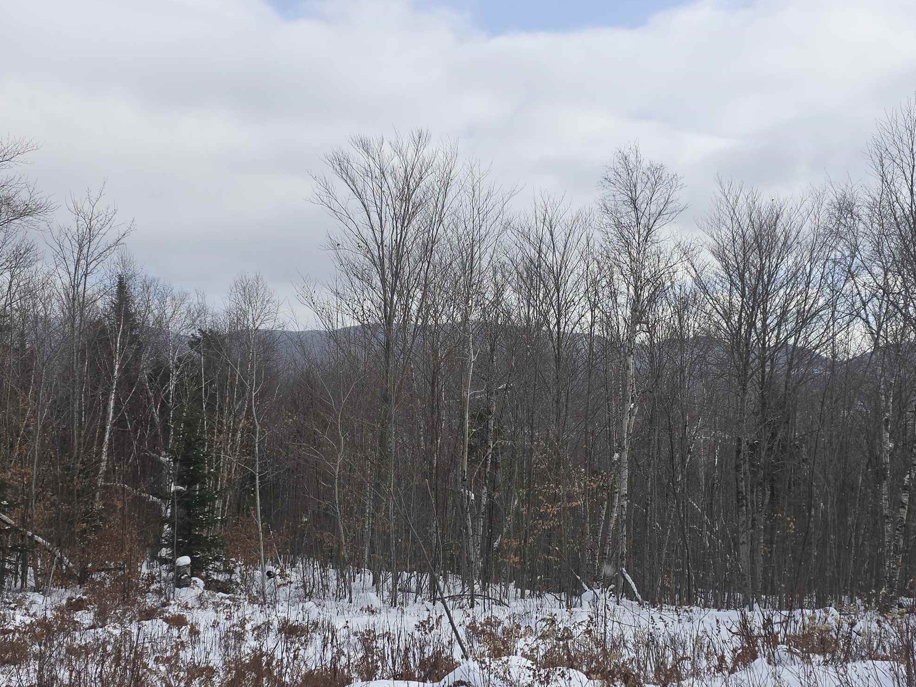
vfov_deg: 39.3
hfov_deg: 51.2
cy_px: 449
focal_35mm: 36
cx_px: 521
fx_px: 953
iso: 12
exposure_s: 1/701
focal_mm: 6.3
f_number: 1.7
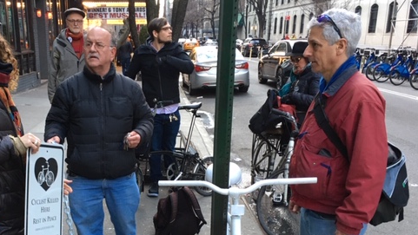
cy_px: 179
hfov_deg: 47.7
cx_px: 144
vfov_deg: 27.9
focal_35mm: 42
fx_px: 466
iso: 40
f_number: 2.2
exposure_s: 1/30
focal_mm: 4.15
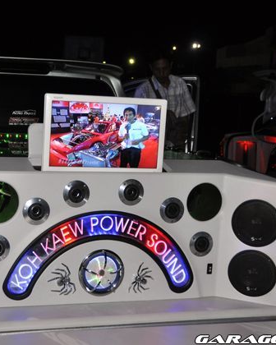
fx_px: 613
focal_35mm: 60
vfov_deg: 31.5
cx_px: 73
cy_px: 173
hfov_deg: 25.1
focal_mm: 28
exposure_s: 1/60
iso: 800
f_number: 4
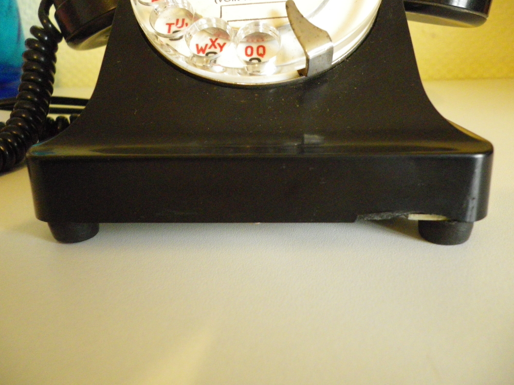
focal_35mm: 28
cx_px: 257
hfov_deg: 63.4
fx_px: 416
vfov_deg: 49.7
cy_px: 192
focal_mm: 4.9
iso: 800
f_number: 2.6
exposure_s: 1/50
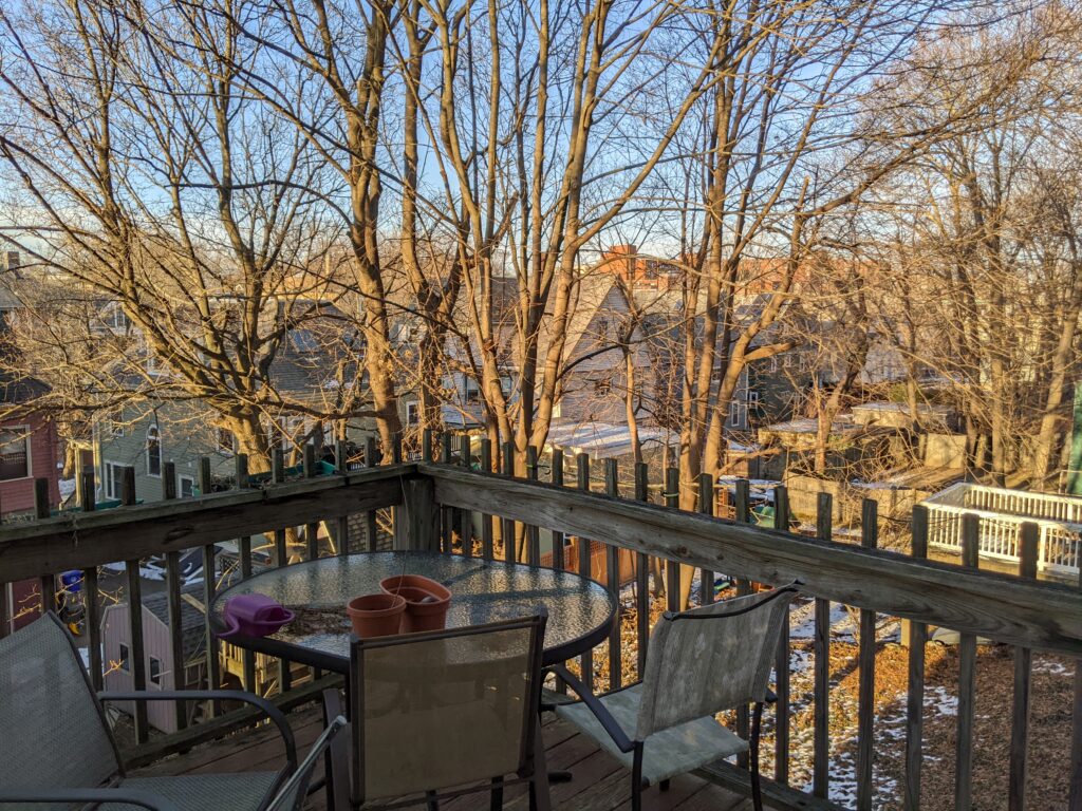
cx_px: 541
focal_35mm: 27
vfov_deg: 51.4
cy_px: 406
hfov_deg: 65.3
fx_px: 844
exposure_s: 1/1117
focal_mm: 4.44
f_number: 1.8
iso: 49
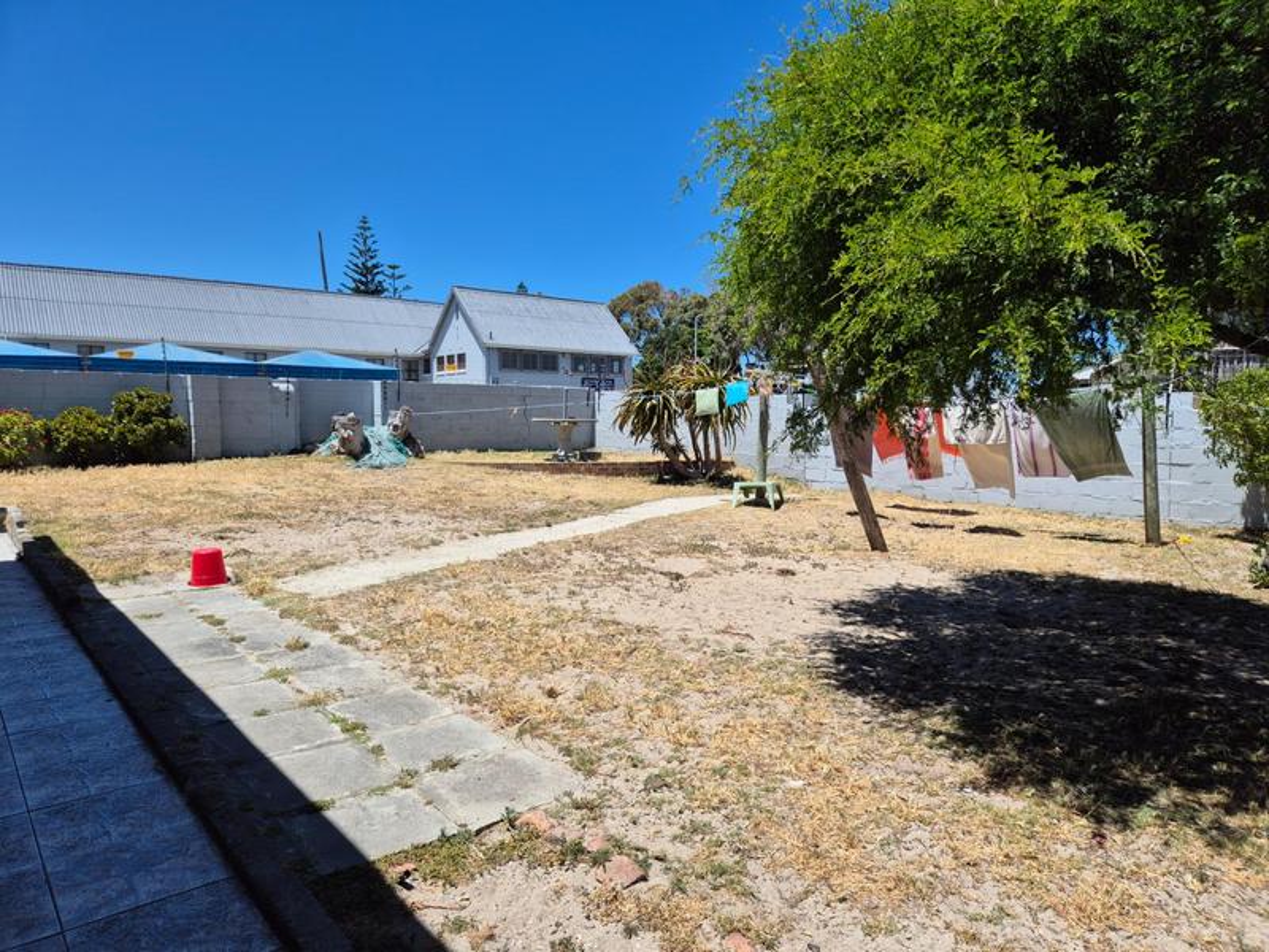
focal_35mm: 23
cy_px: 476
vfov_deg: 58.9
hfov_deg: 73.9
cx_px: 634
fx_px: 843
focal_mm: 5.4
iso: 25
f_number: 1.8
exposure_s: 1/2312
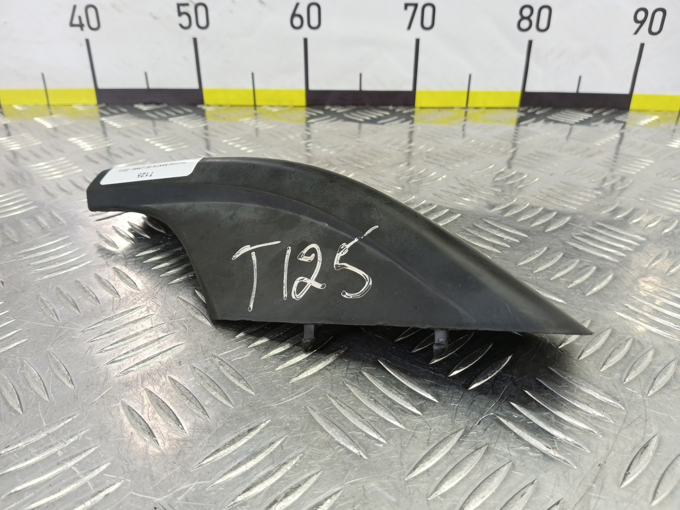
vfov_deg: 58.9
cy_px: 255
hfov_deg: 73.9
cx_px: 340
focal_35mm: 23
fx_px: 452
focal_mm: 4.11
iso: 184
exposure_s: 1/50
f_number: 1.6
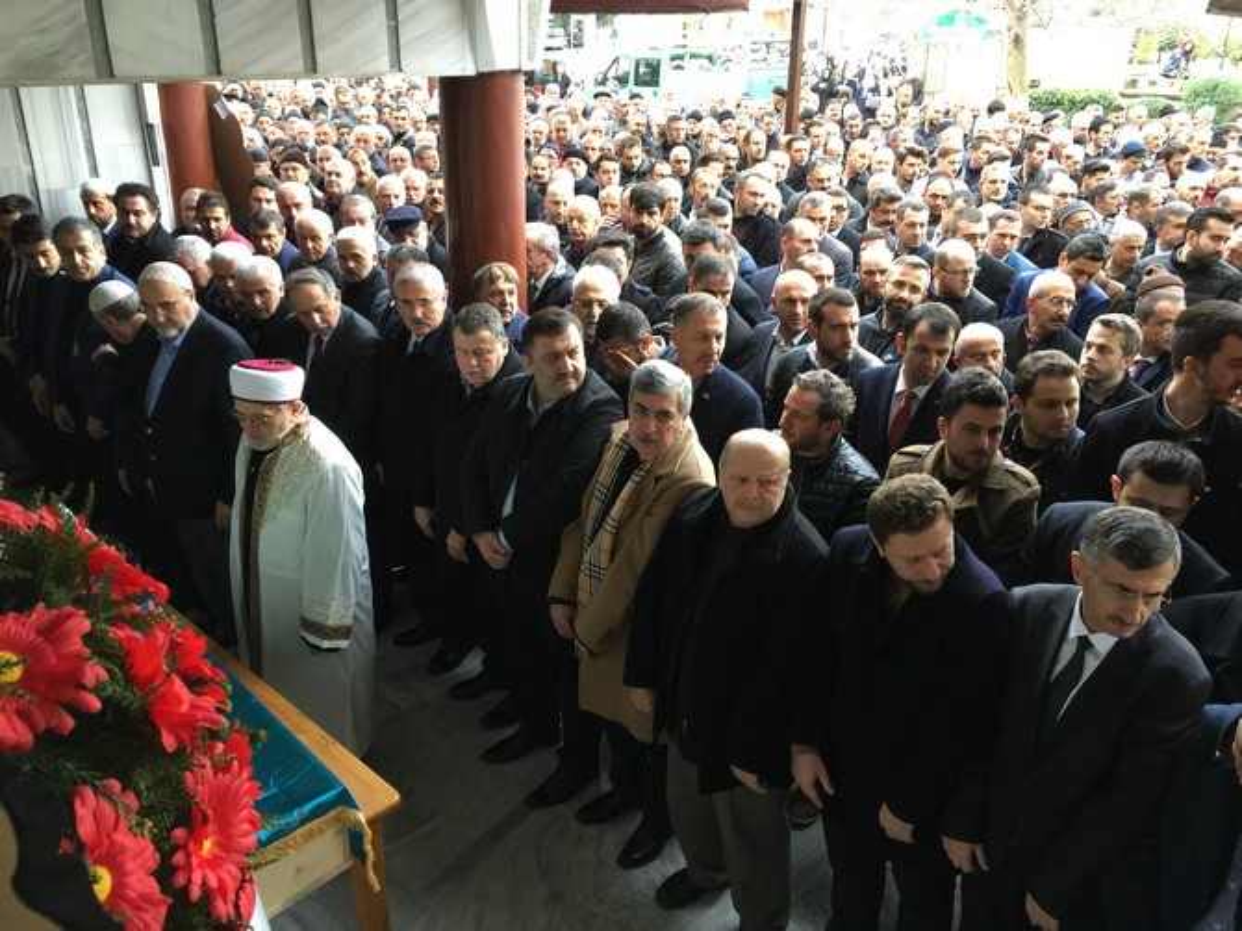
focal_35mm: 29
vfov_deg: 48.2
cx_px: 621
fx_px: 1040
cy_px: 466
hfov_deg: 61.7
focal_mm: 4.15
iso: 50
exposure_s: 1/17
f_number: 2.2
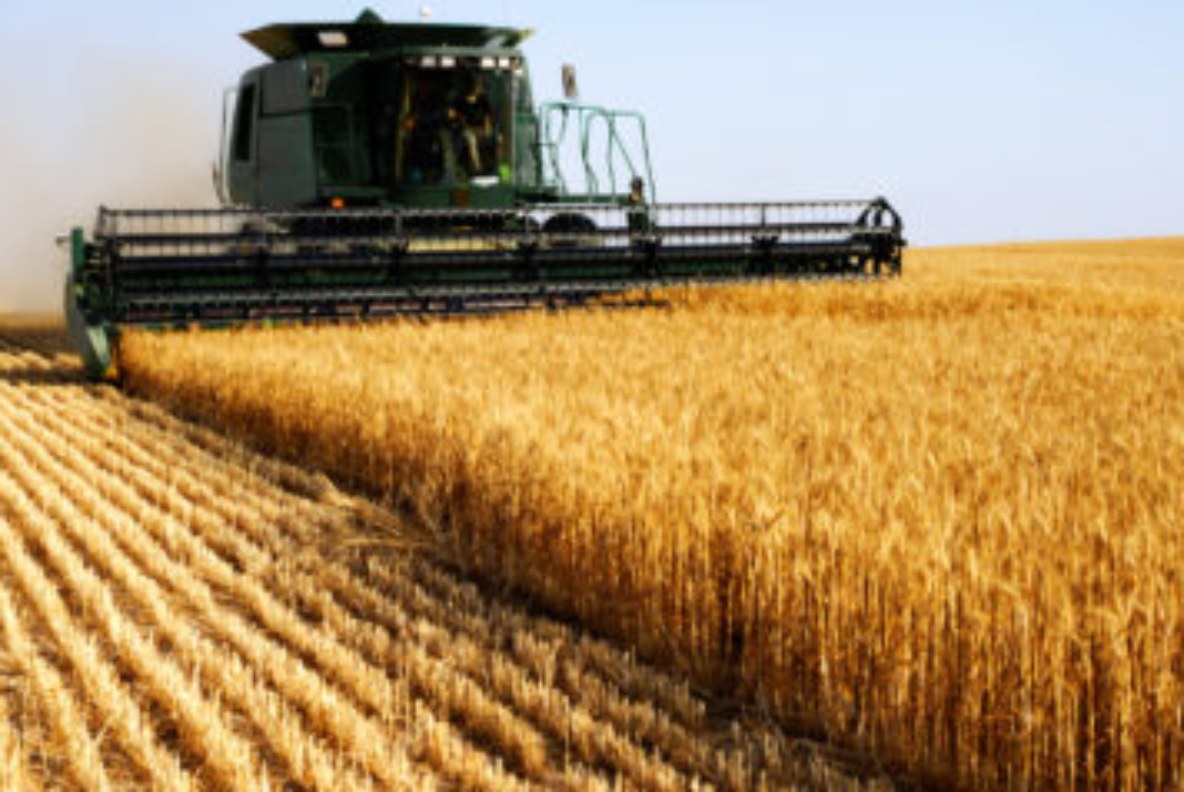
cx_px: 662
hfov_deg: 36.8
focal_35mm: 54
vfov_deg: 25.0
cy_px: 489
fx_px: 1777
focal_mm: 20
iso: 100
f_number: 9
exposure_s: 1/160
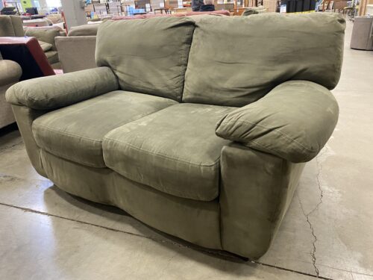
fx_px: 280
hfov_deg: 67.3
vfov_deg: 53.1
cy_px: 140
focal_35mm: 26
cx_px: 186
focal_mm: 4.25
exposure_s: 1/40
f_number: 1.8
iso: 320
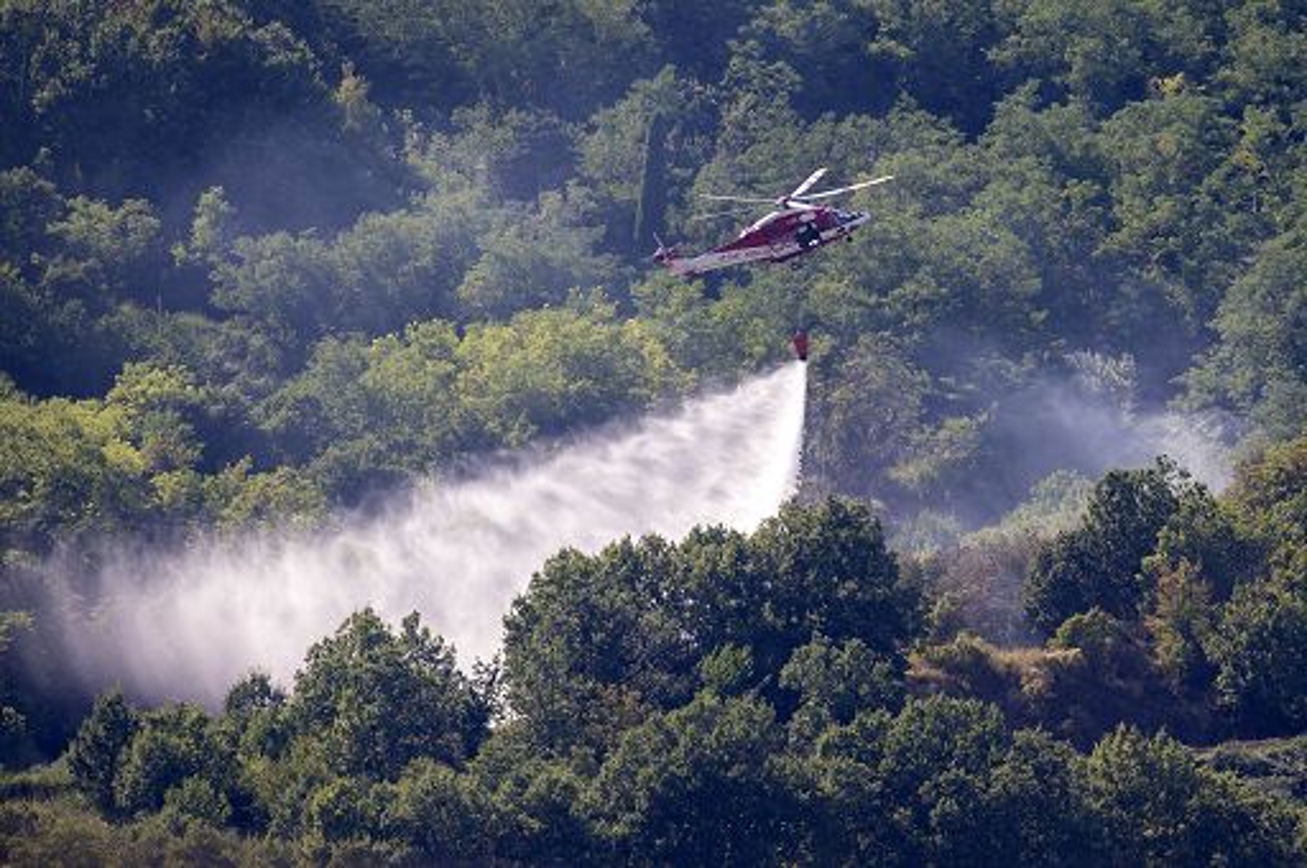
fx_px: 14504
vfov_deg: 3.4
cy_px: 434
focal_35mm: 400
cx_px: 654
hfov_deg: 5.2
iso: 200
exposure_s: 1/1600
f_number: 5
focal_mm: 400
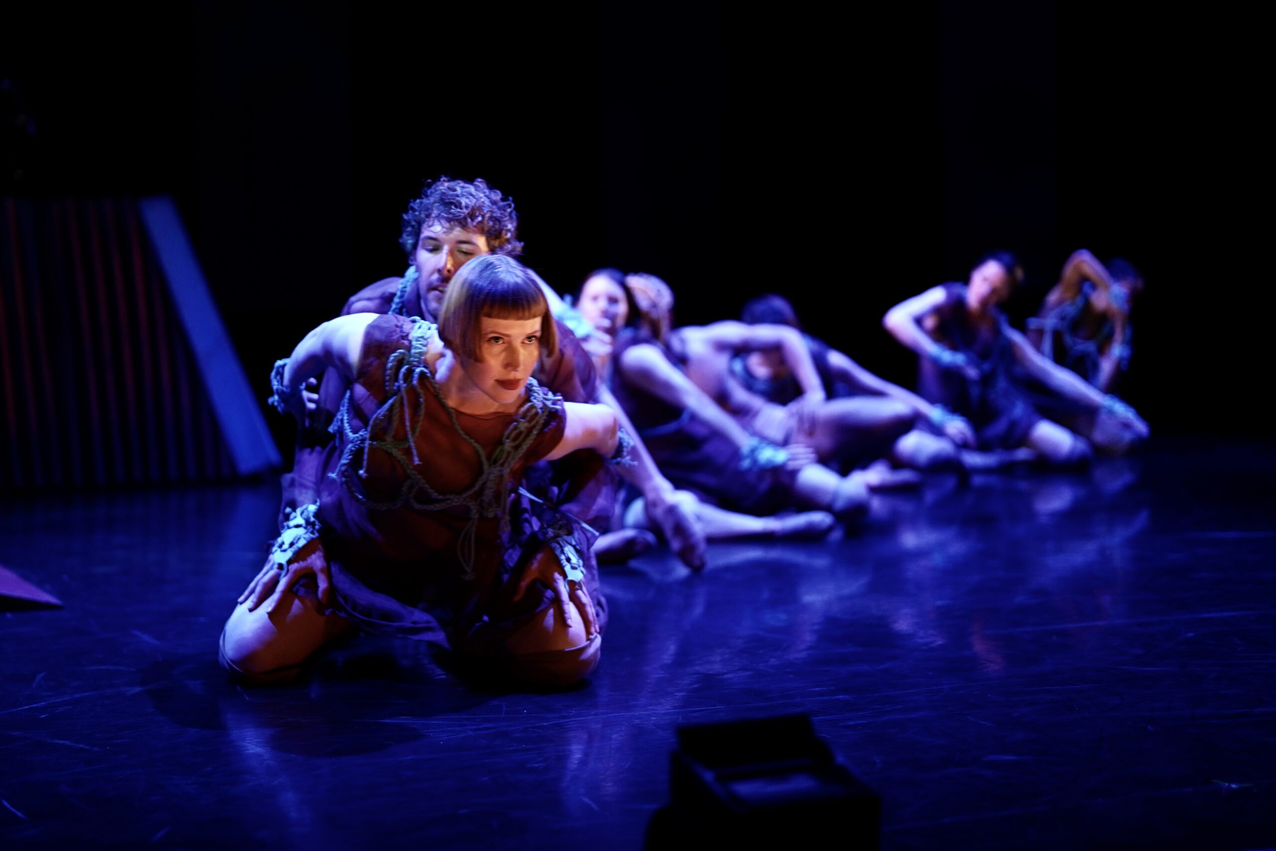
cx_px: 638
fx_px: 1772
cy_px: 426
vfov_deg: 27.0
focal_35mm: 50
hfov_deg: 39.6
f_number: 1.2
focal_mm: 50
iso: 1000
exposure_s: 1/250
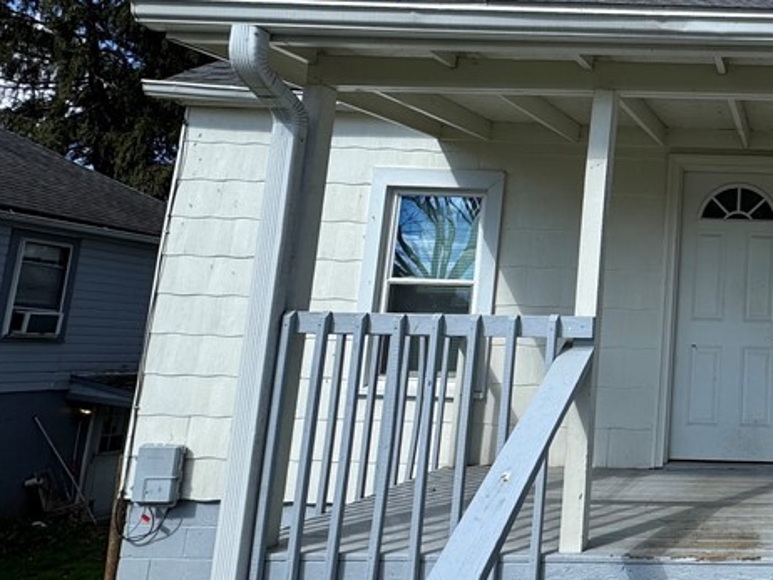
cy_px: 249
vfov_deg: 45.4
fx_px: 693
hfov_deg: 46.7
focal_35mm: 31
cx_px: 805
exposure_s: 1/1346
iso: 50
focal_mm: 2.22
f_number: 2.2
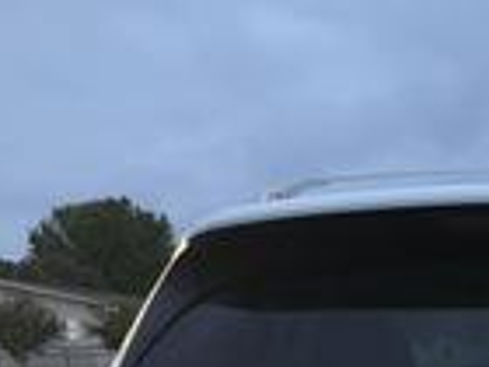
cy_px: 601
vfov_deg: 15.8
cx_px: 531
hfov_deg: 22.3
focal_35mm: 83
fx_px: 1172
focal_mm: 6.3
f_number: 1.7
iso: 1250
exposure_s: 1/120
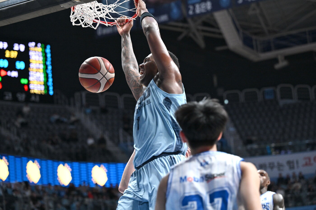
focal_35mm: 92
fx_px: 807
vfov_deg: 14.9
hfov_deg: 22.1
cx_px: 158
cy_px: 105
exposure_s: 1/1250
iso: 5000
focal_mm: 92
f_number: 3.2
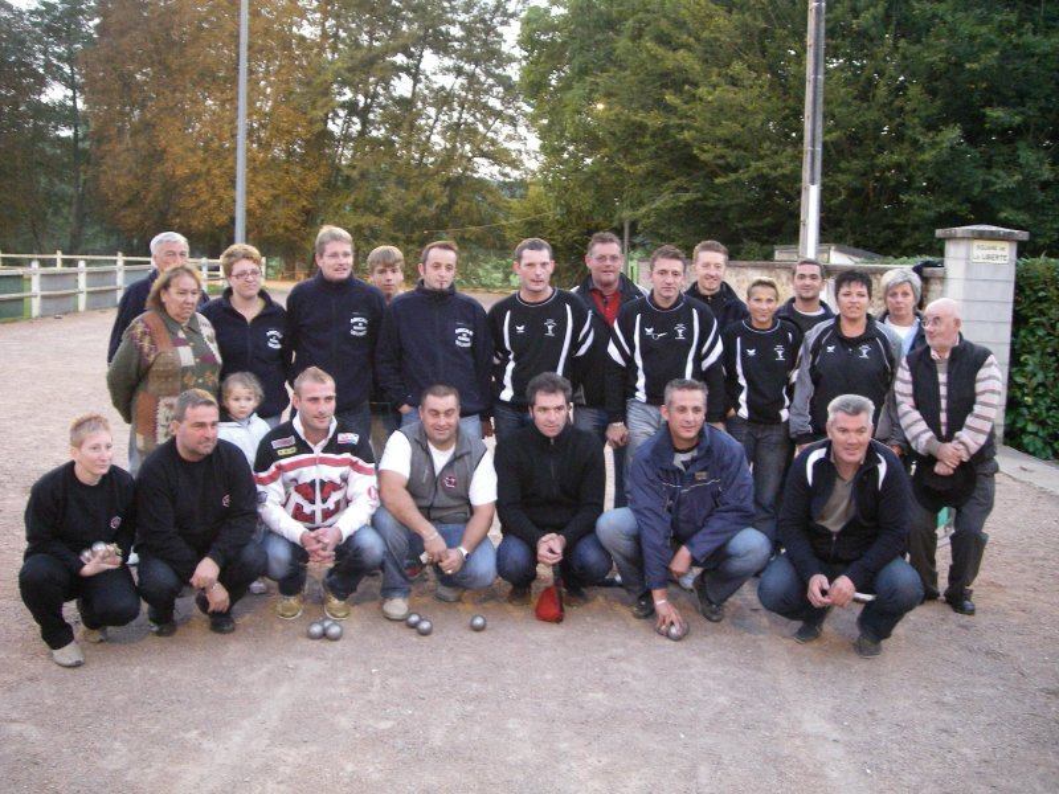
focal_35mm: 38
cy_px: 397
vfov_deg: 37.7
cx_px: 530
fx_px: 1163
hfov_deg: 49.0
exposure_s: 1/10
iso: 400
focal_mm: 6.2
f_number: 2.7
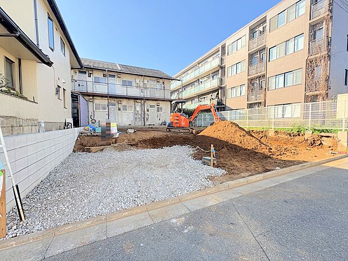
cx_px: 174
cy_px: 130
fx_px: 141
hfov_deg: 102.1
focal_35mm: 14
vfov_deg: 85.7
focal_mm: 2.22
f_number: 2.2
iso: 64
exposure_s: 1/561
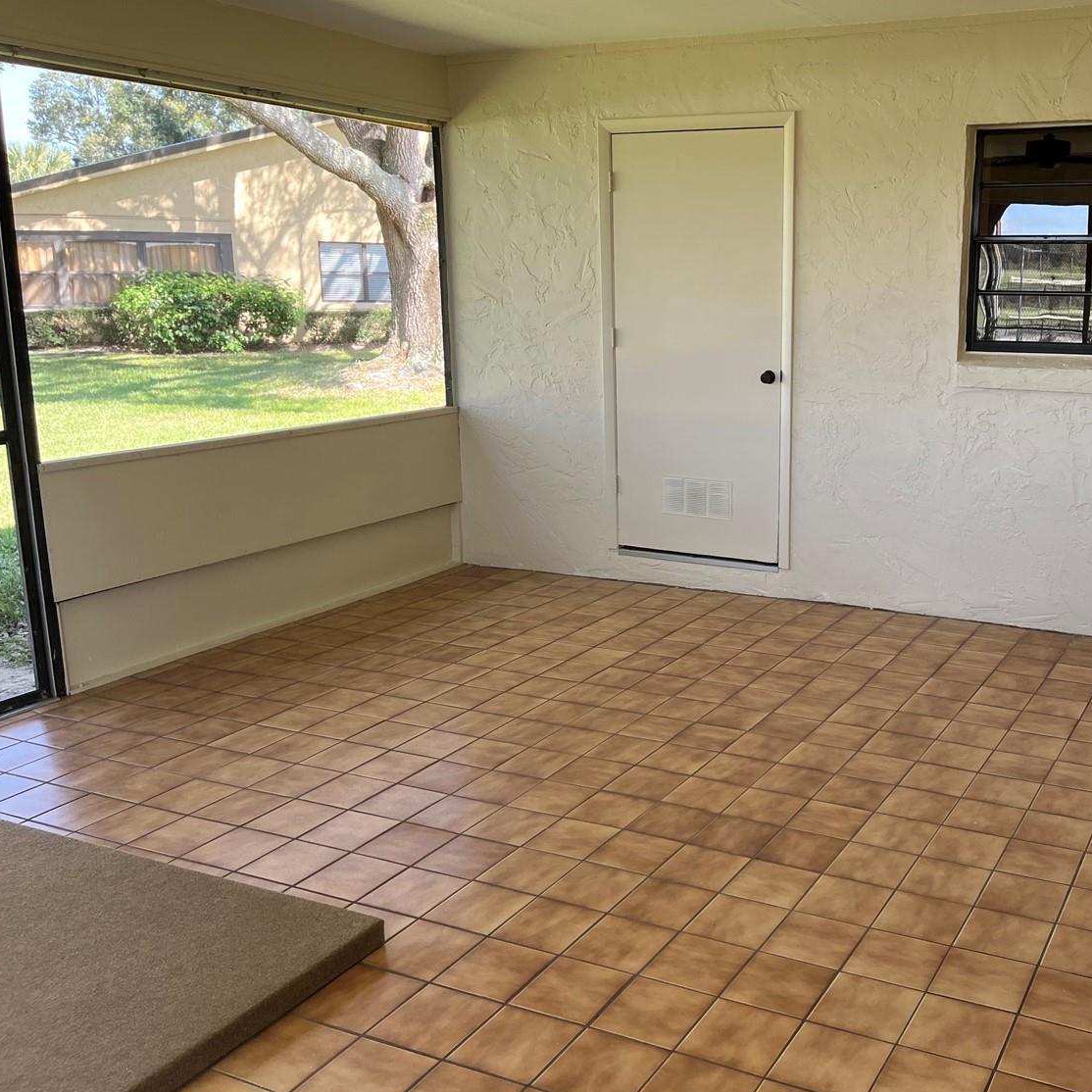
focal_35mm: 33
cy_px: 525
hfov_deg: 48.4
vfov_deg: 49.7
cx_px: 771
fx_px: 1178
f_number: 1.6
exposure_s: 1/148
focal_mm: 5.1
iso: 64
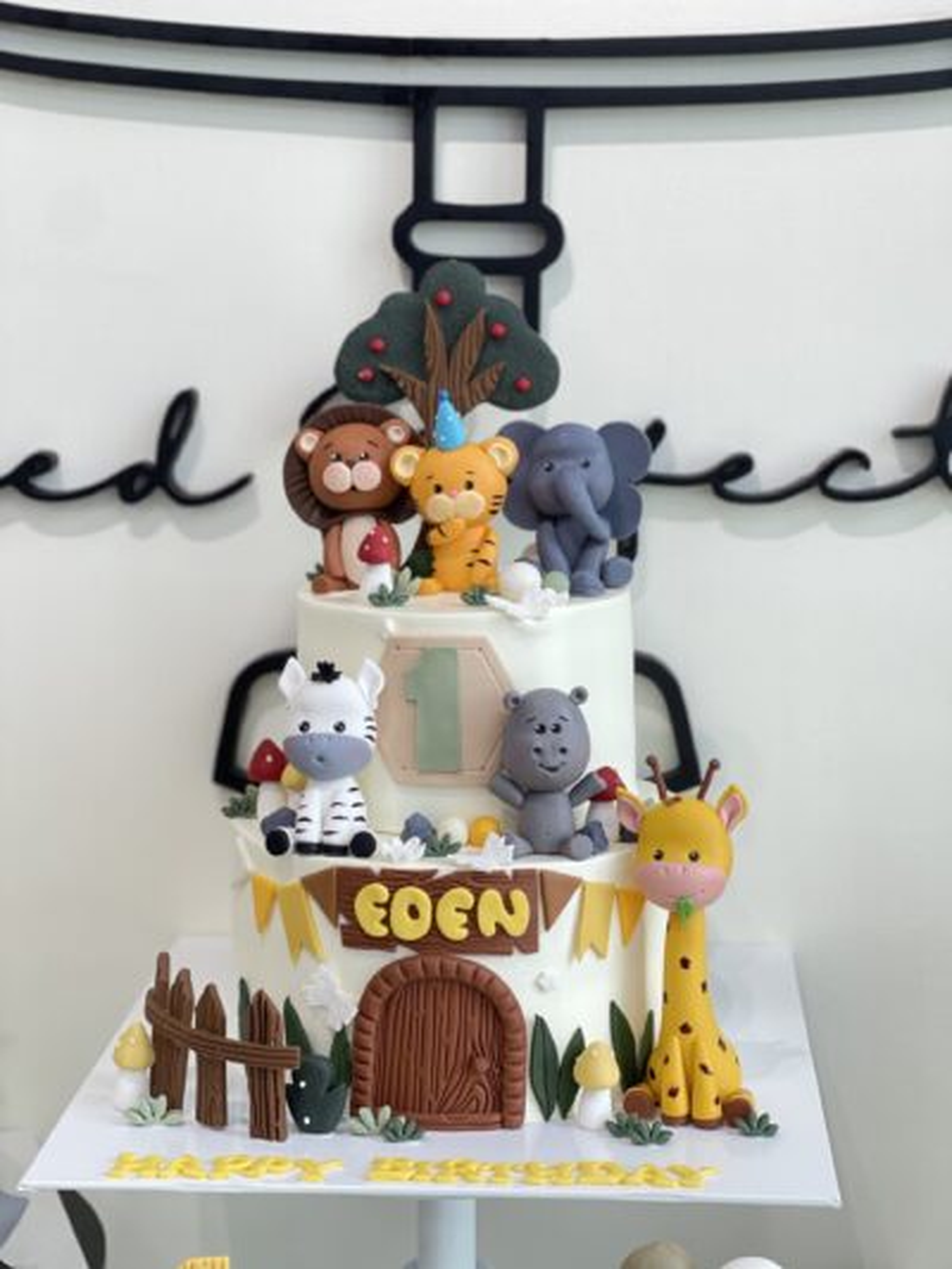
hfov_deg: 22.9
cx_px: 476
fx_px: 2346
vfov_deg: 30.3
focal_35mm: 64
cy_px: 634
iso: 125
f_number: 2.2
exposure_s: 1/100
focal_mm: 7.5
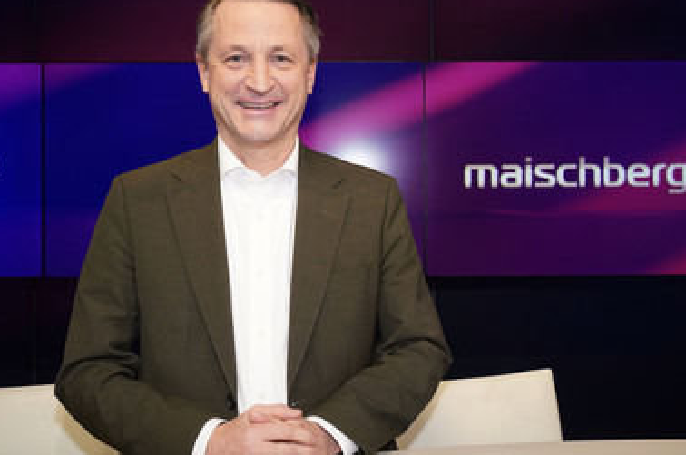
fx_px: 704
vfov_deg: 35.8
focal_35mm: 37
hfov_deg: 51.7
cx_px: 286
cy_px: 221
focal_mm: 31
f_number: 5
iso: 2000
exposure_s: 1/160
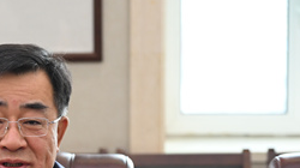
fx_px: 1581
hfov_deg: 10.7
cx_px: -17
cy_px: 214
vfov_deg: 6.0
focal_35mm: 199
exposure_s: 1/200
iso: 1000
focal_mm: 79
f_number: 4
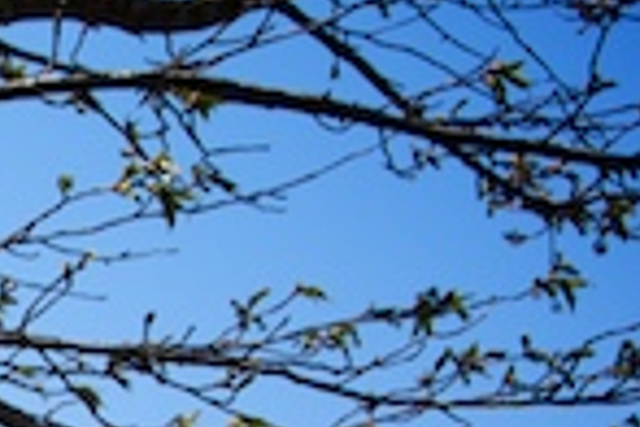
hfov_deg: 9.4
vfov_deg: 6.4
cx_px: -514
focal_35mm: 209
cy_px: 810
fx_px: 3715
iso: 100
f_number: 9
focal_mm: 32
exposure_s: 1/320
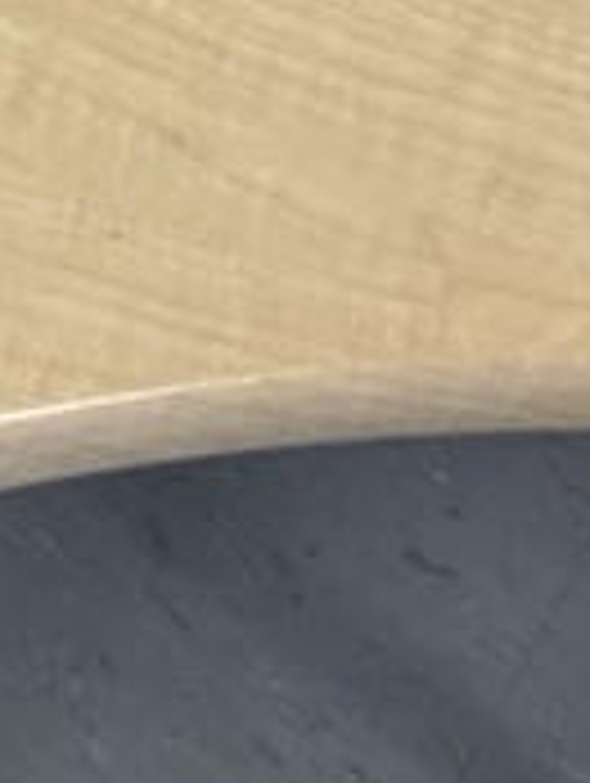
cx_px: -297
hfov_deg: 10.2
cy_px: -1314
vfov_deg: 10.9
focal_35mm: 141
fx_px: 3196
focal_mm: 6.76
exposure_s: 1/120
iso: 80
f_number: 1.78
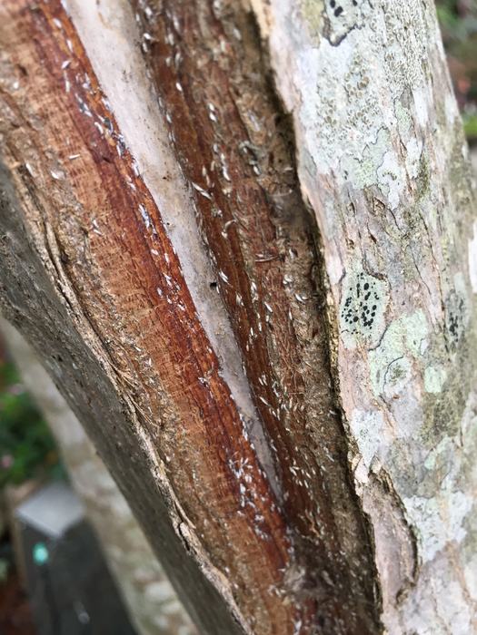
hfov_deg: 48.2
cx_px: 238
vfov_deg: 61.7
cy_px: 318
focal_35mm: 29
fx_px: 533
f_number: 2.2
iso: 32
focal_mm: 4.15
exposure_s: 1/30
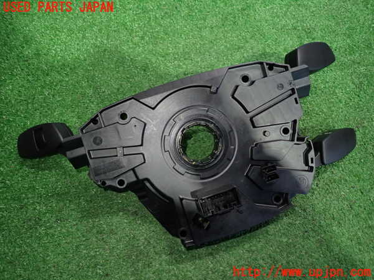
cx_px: 187
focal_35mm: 25
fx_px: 270
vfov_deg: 54.9
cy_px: 140
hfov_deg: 69.4
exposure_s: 1/30
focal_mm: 4.5
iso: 320
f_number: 2
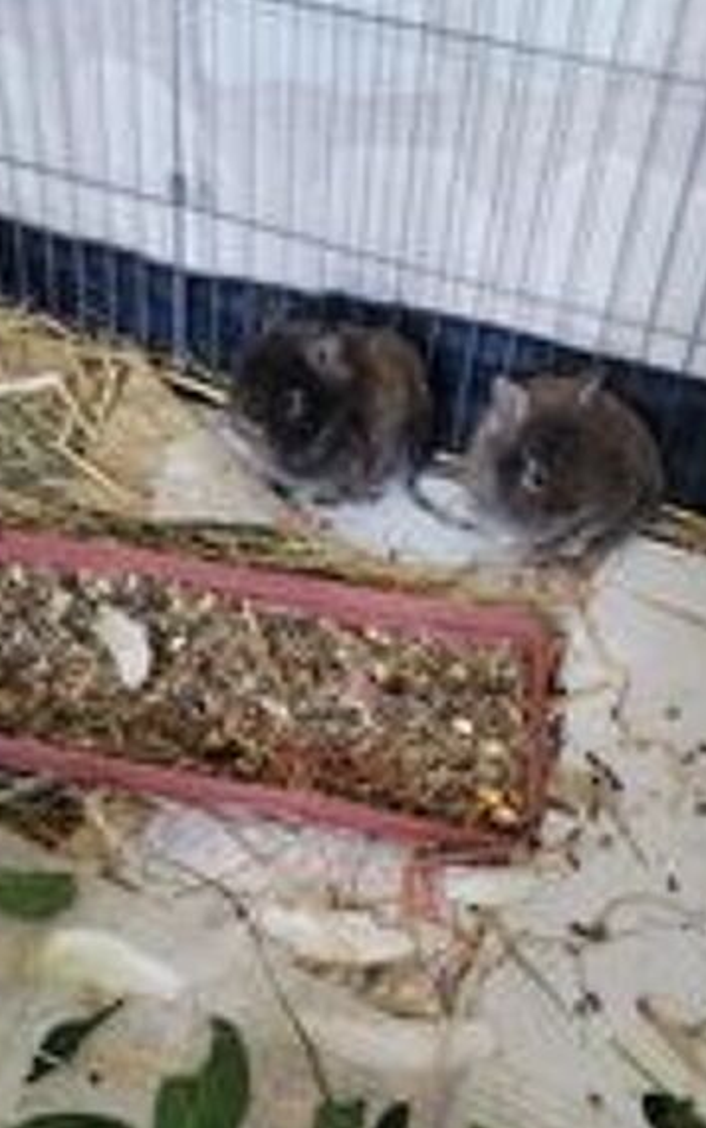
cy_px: 613
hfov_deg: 40.3
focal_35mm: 31
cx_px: 446
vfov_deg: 61.1
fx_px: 954
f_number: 1.8
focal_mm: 4.75
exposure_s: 1/25
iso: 1245
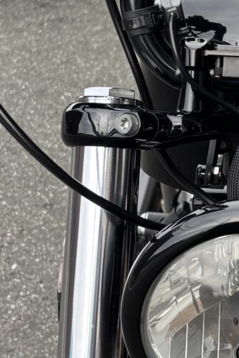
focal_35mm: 104
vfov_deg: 19.5
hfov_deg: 13.0
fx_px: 1035
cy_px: 94
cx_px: 252
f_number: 1.6
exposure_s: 1/732
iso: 50
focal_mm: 5.96
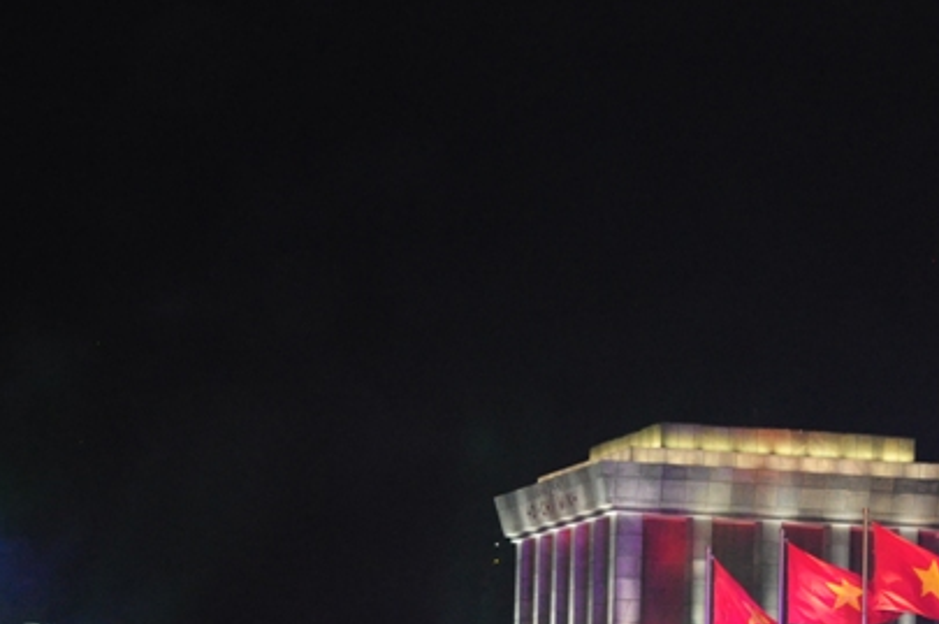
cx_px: 613
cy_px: 513
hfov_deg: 14.1
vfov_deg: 9.4
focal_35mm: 145
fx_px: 3777
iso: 1600
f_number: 5
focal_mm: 52
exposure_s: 1/40
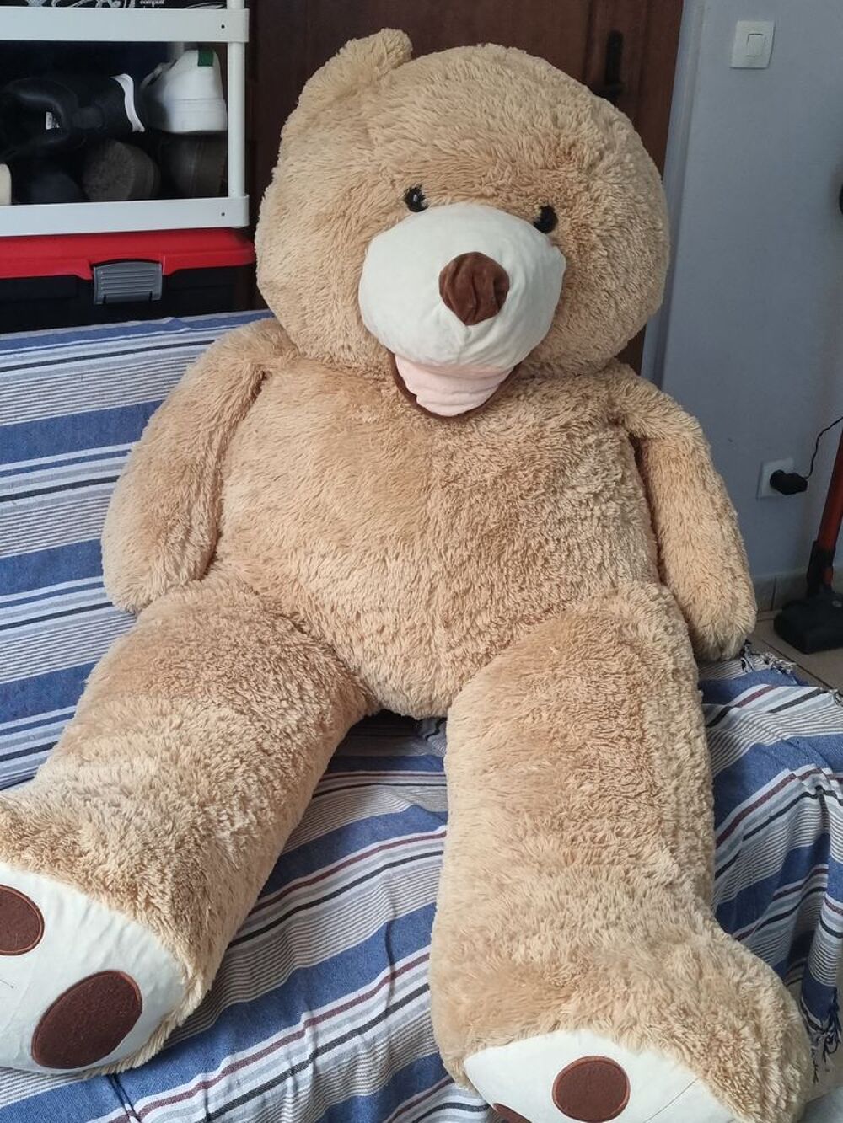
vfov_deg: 67.3
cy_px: 562
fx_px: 844
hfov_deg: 53.1
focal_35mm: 26
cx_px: 422
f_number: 1.8
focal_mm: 5.4
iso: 200
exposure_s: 1/50
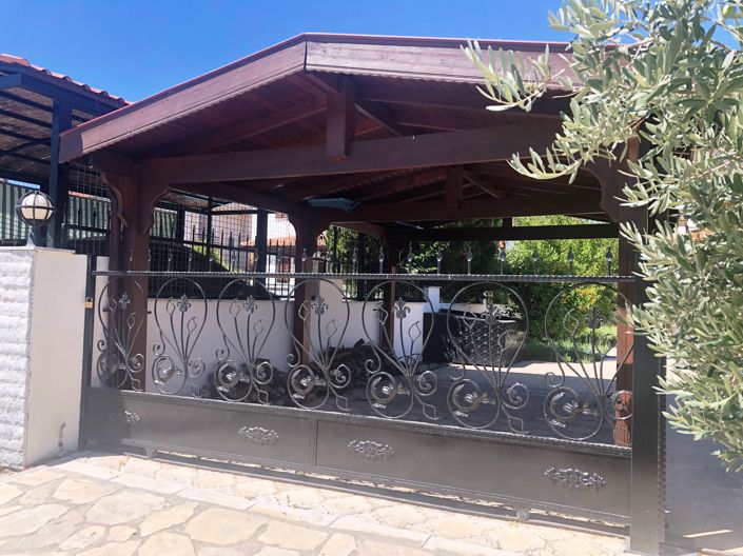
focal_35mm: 28
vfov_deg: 49.7
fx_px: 601
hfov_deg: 63.5
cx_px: 372
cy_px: 278
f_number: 1.8
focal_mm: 3.99
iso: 20
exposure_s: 1/600
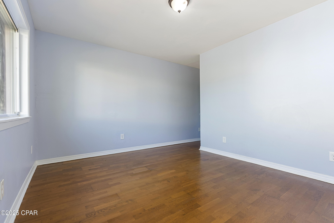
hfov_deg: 96.7
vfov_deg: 73.8
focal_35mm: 16
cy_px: 112
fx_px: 149
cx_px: 167
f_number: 8
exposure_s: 1/5
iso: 320
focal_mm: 16
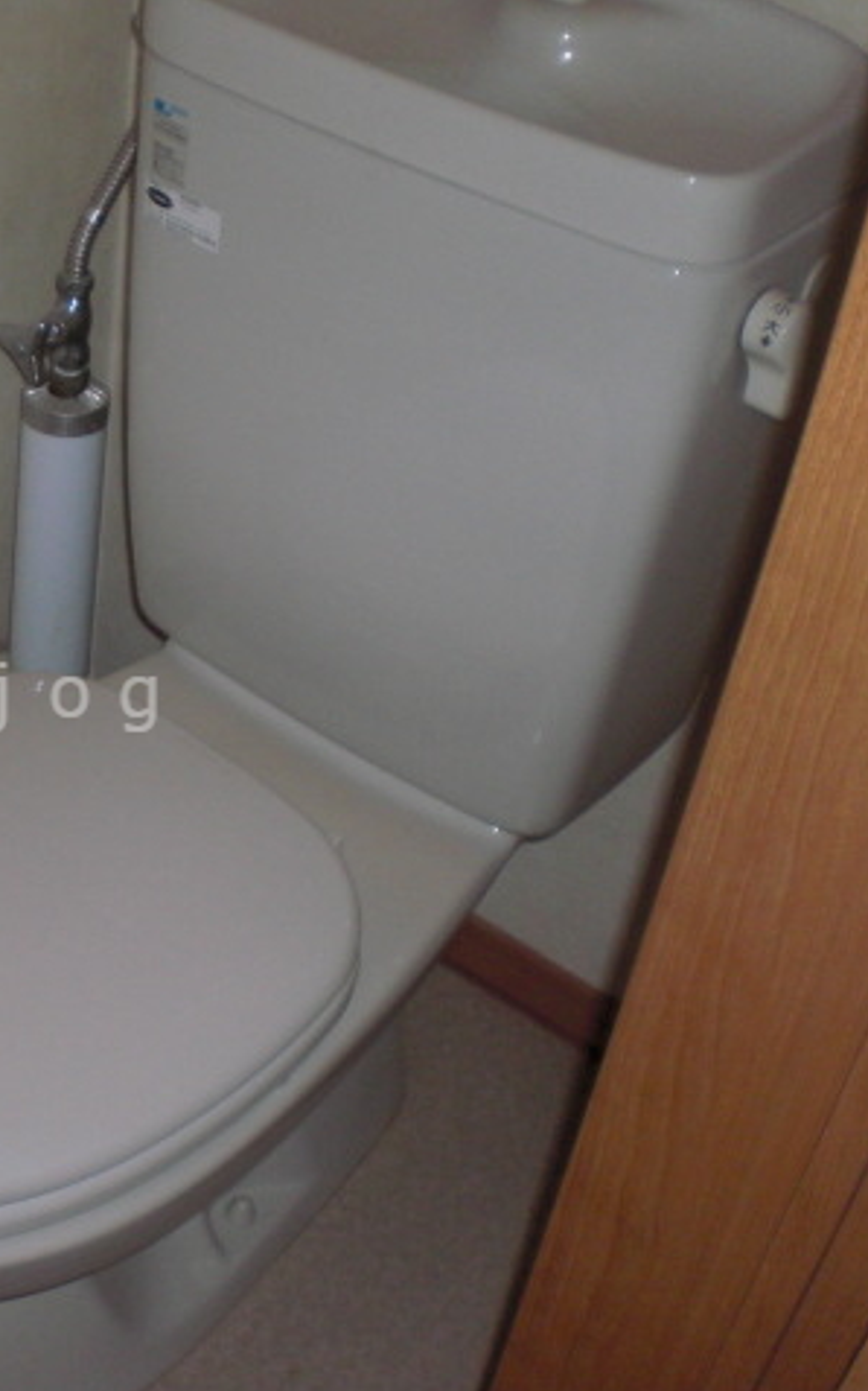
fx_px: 2044
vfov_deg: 37.5
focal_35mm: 54
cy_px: 697
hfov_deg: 22.9
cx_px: -26
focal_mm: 6.3
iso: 200
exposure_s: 1/60
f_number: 3.1
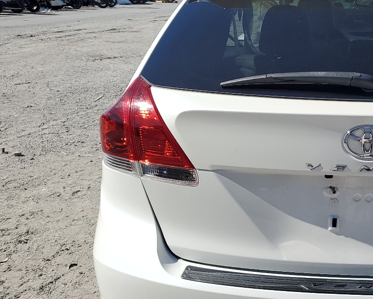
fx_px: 563
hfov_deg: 34.0
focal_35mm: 51
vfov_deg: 29.7
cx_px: 357
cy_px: 155
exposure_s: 1/5000
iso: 50
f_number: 1.5
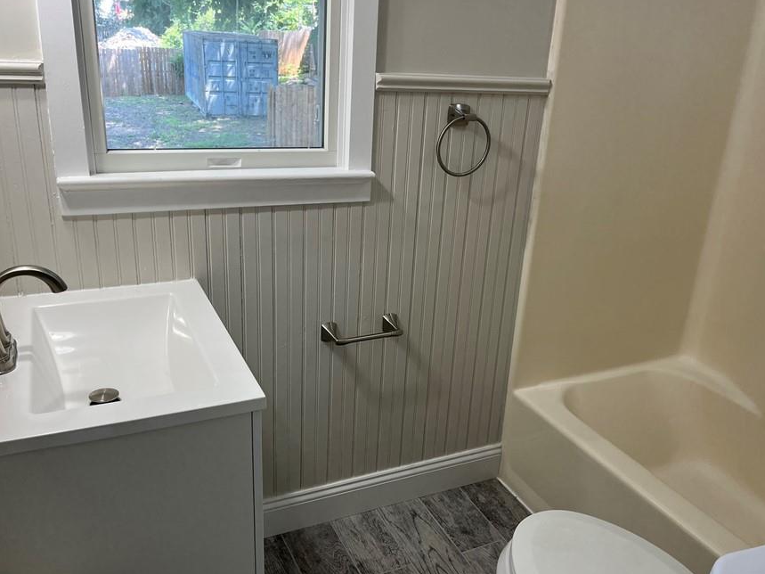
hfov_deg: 58.4
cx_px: 384
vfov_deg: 45.4
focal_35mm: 31
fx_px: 685
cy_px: 306
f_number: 1.6
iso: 64
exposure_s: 1/120
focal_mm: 5.1
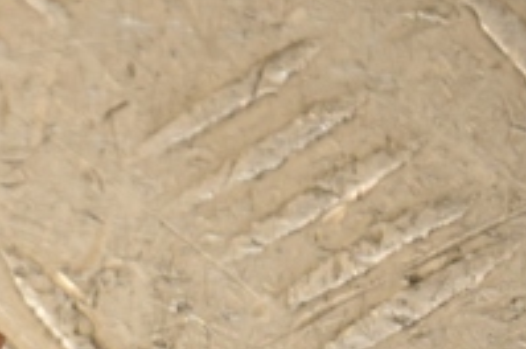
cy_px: 526
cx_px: -285
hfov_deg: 4.1
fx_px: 7390
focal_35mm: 507
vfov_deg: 2.7
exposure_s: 1/200
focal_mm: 105
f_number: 7.1
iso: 800
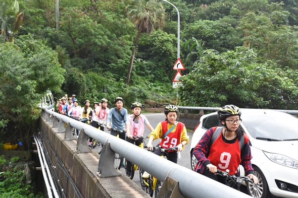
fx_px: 434
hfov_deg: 37.9
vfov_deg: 25.7
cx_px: 149
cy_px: 99
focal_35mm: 52
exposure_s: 1/100
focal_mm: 35
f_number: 9
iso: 560
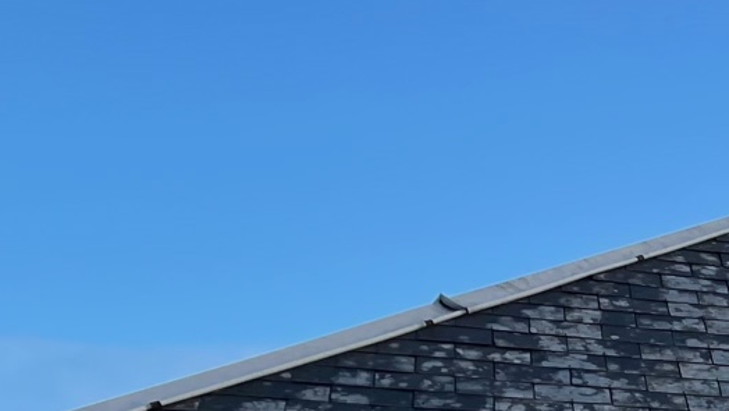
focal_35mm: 109
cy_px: 821
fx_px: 2107
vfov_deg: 10.3
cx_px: 1042
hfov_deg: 17.9
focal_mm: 4.2
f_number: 1.6
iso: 32
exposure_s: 1/662
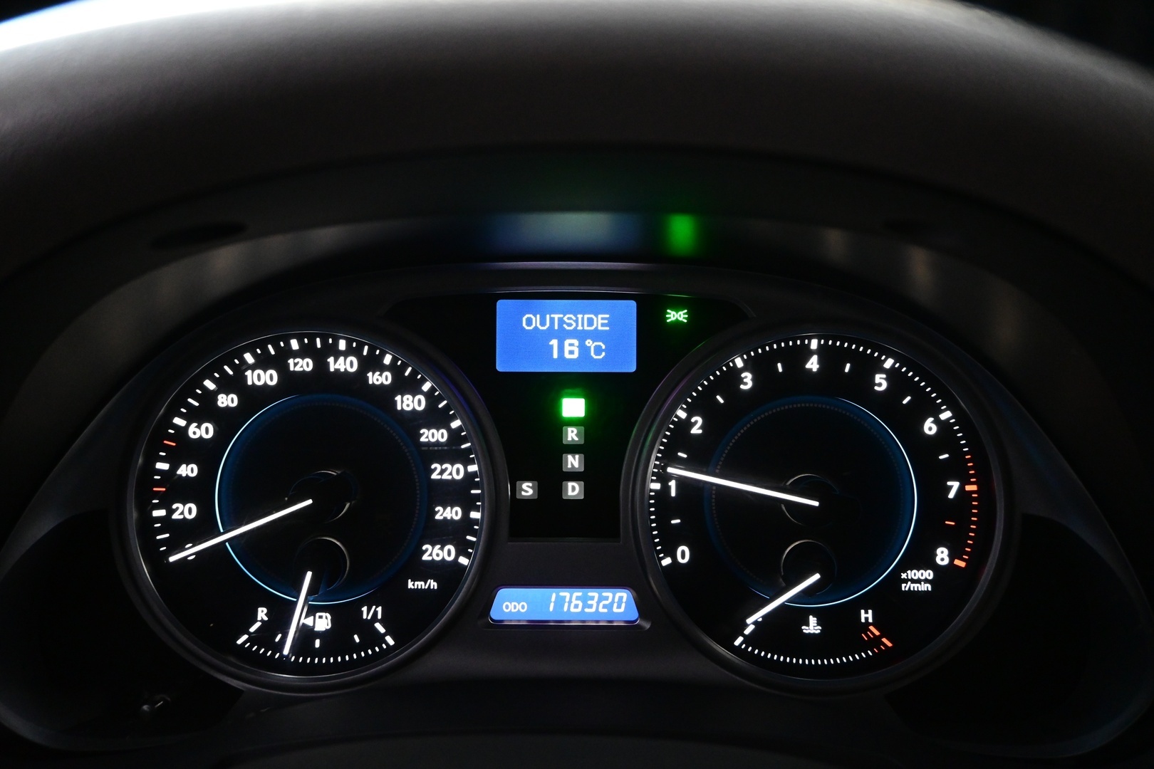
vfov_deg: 41.7
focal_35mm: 32
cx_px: 577
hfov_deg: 59.5
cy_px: 384
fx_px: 1010
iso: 2800
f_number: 4
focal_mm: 21
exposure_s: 1/30
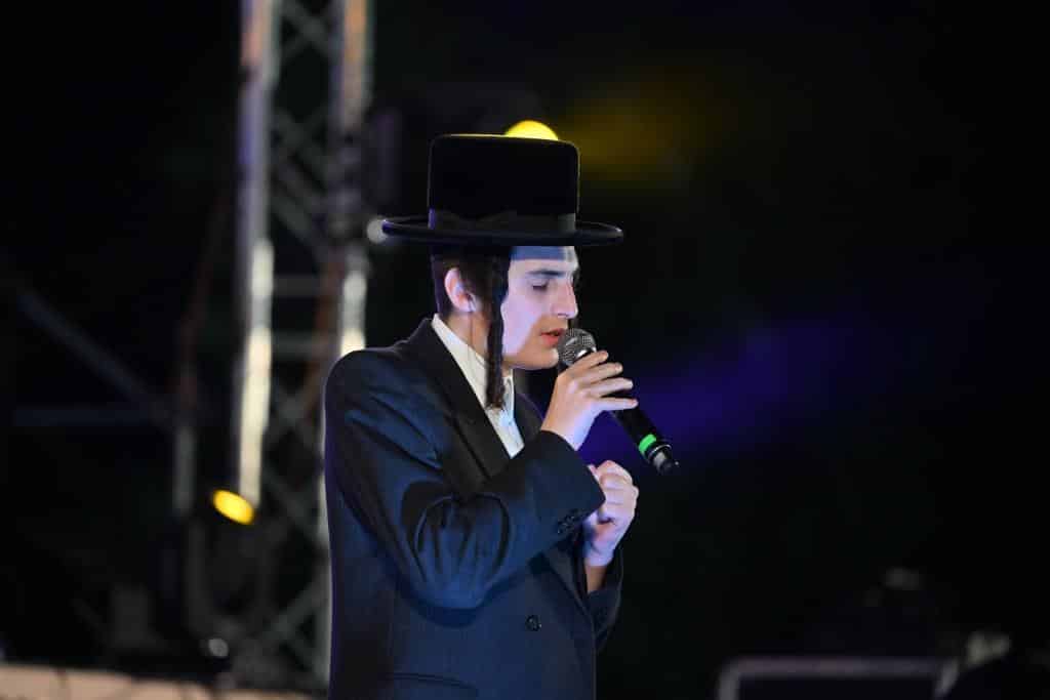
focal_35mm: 200
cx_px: 525
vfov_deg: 6.9
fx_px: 5834
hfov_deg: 10.3
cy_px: 350
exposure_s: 1/160
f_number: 2.8
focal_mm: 200
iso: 250
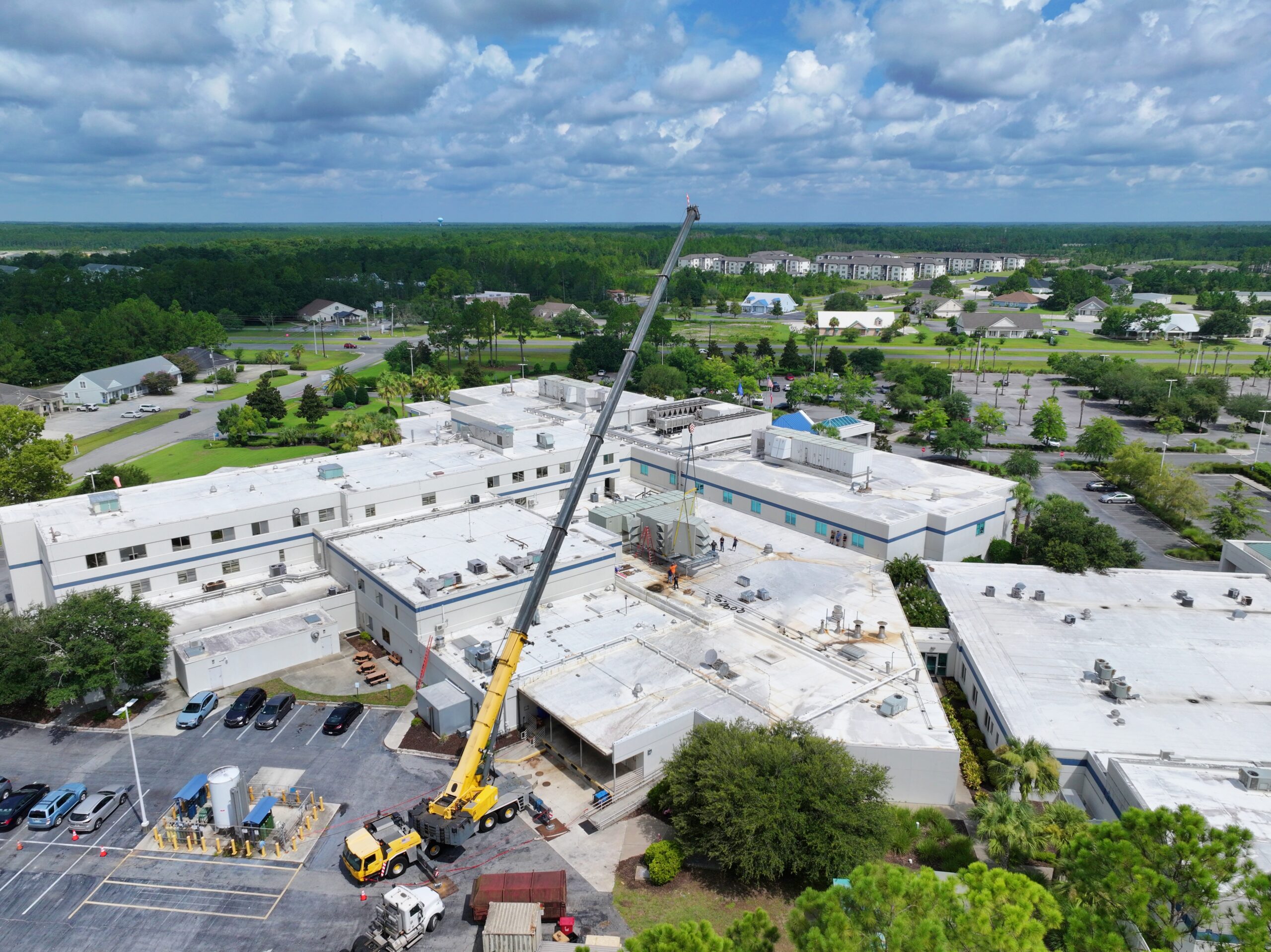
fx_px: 881
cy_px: 476
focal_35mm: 24
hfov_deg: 71.6
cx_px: 636
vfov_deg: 56.8
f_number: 8
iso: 100
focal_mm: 12.29
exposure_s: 1/500
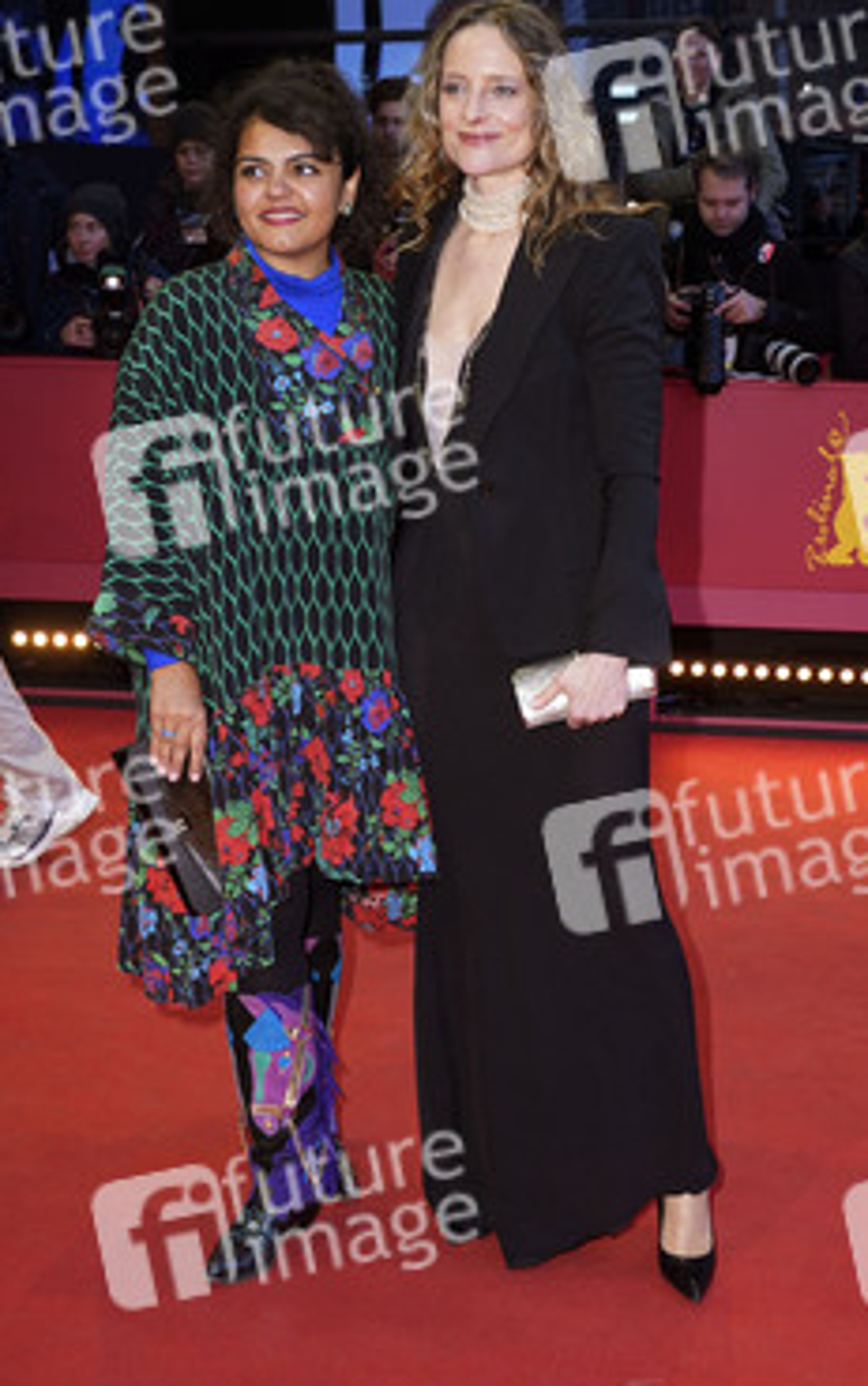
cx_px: 395
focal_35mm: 43
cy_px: 657
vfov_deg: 46.2
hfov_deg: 29.9
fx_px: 1626
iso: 640
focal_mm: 39
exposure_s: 1/160
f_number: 5.6
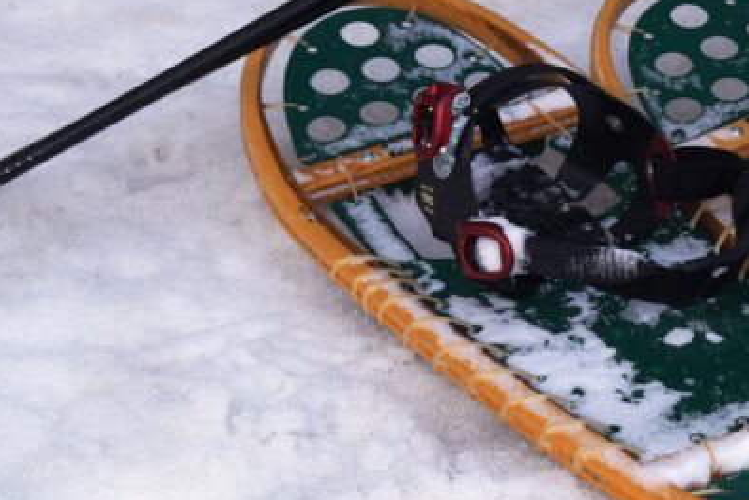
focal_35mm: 214
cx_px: 783
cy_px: 168
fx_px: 4460
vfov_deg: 6.4
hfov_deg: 9.5
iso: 100
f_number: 8
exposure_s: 1/125
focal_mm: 55
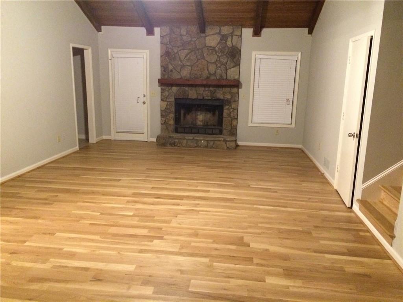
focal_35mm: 29
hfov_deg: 61.7
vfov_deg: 48.2
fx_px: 338
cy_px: 151
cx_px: 202
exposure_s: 1/15
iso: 640
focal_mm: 4.15
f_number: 2.2
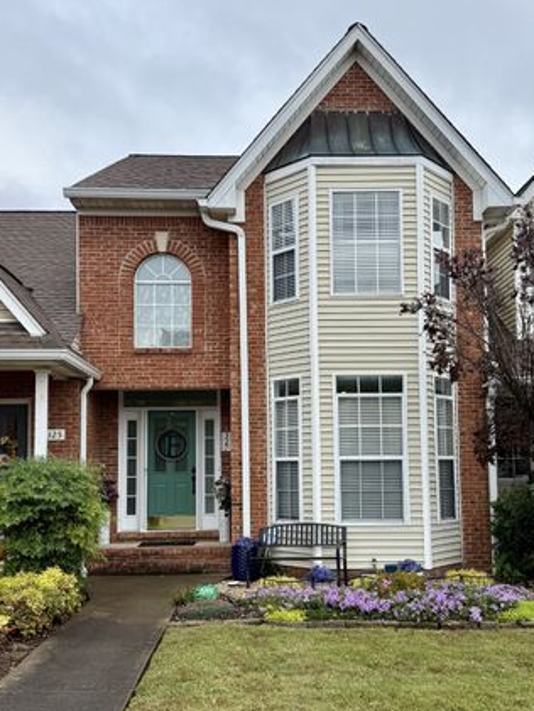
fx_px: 781
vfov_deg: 48.8
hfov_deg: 37.7
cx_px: 275
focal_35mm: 38
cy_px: 406
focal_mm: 6.76
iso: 80
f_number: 1.78
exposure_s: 1/2907
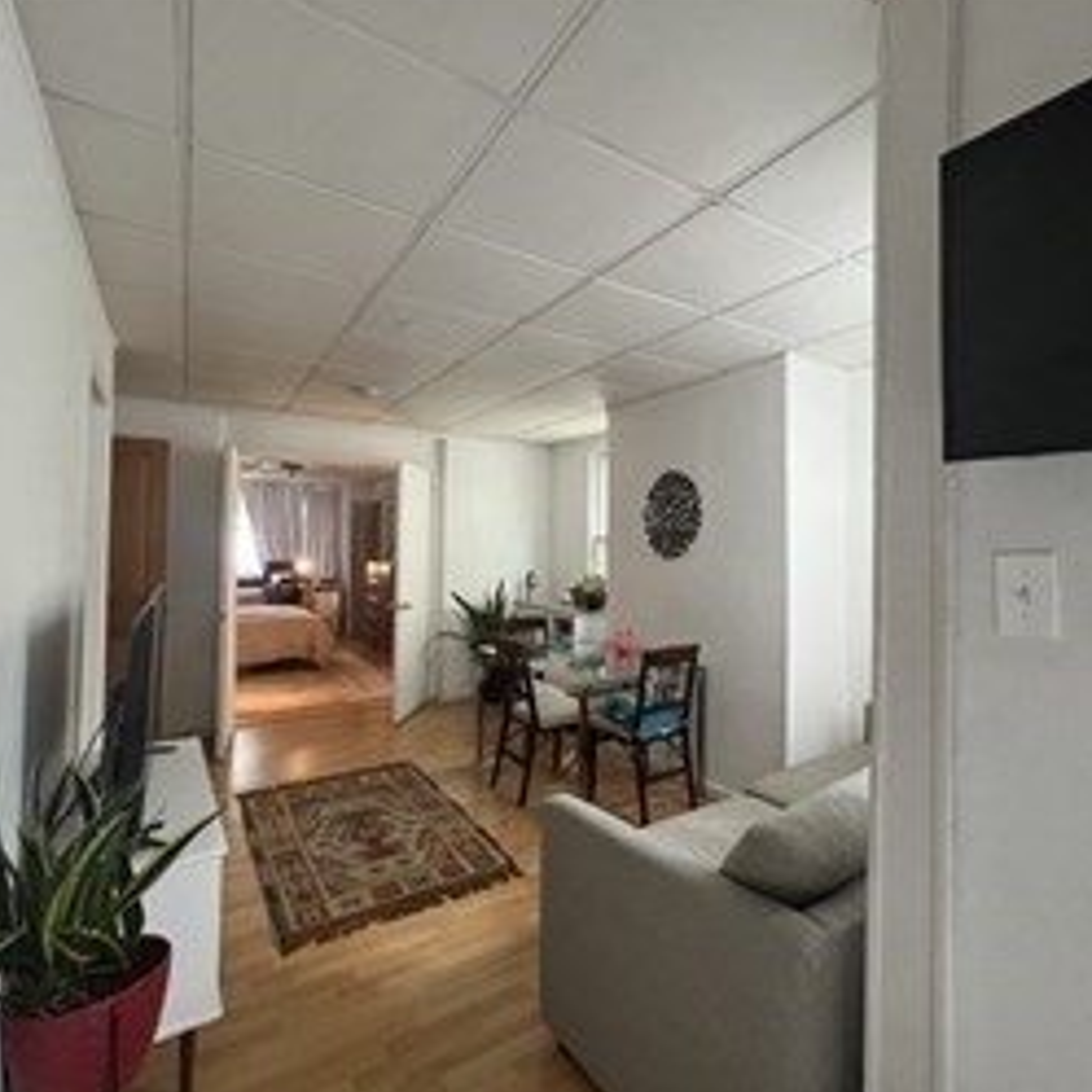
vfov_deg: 87.4
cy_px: 539
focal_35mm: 16
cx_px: 610
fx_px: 571
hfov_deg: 87.1
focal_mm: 1.57
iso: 200
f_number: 1.8
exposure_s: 1/60
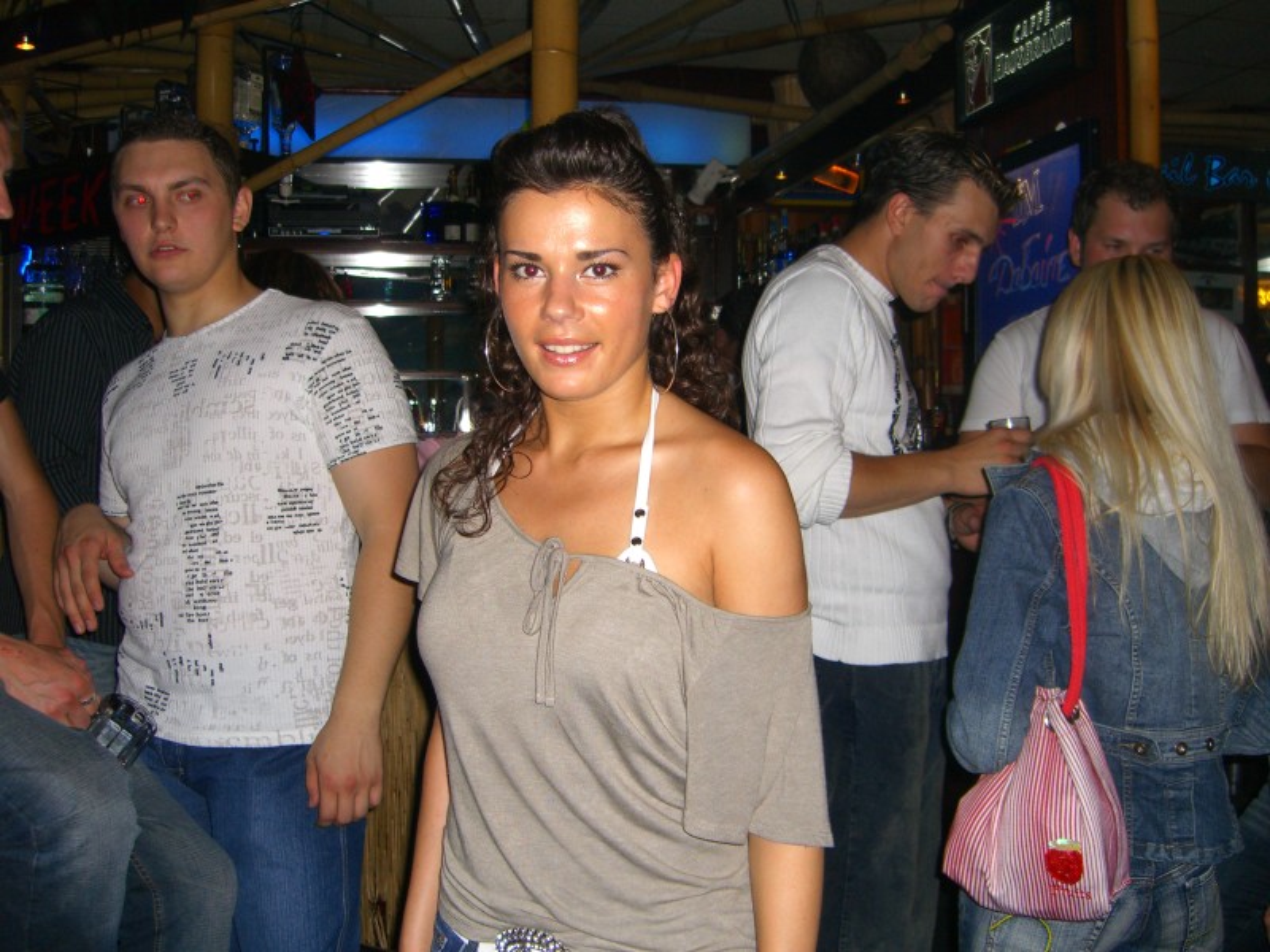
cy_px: 476
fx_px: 1394
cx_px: 635
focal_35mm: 38
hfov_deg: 49.0
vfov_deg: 37.7
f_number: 2.8
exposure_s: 1/60
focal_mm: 7.9
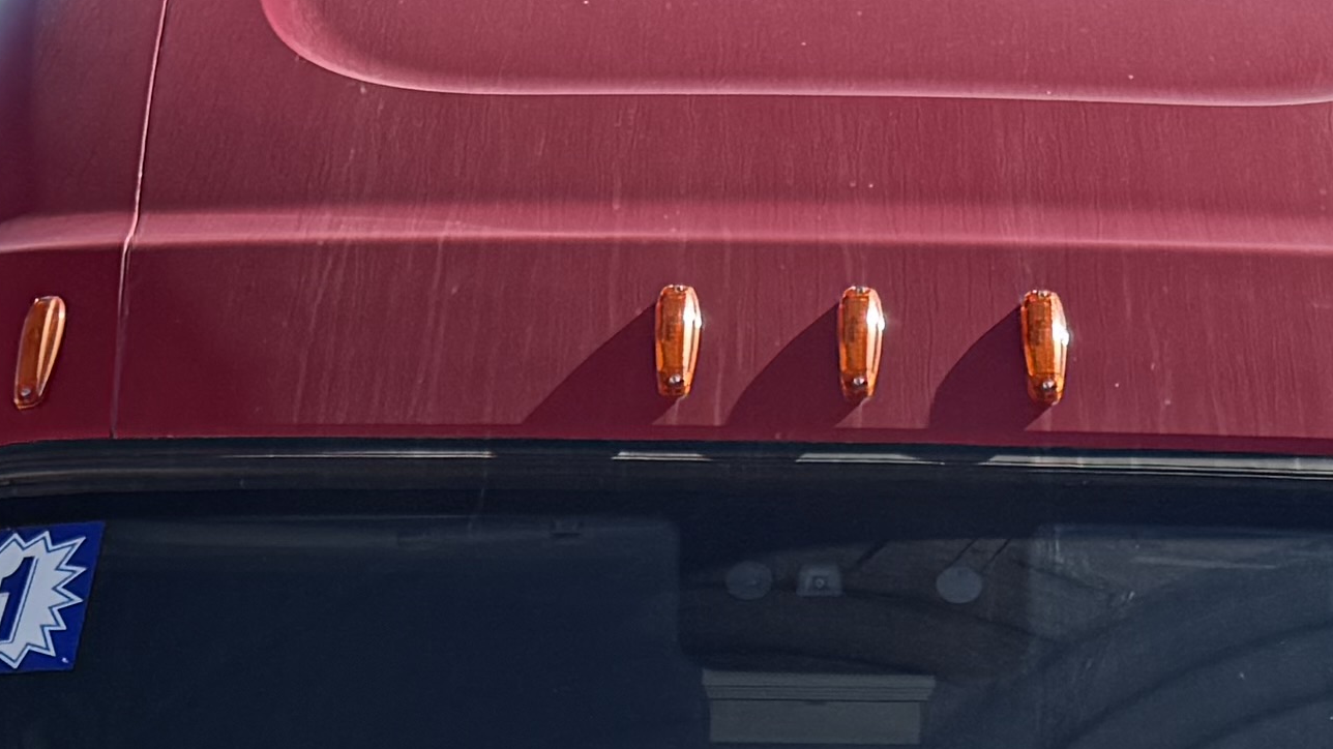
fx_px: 4099
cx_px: 672
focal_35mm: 116
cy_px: 1778
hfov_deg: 18.5
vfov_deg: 9.4
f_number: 1.78
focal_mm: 6.76
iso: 80
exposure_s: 1/2801
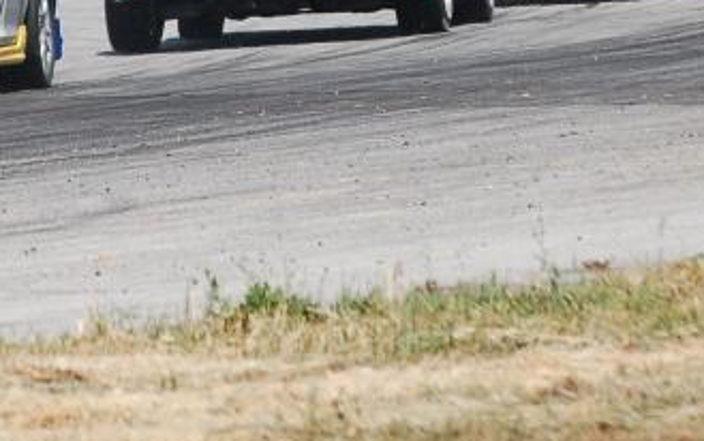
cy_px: -151
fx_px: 11394
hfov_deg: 3.5
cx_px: 304
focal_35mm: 594
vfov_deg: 2.2
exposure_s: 1/1250
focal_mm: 125
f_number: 5
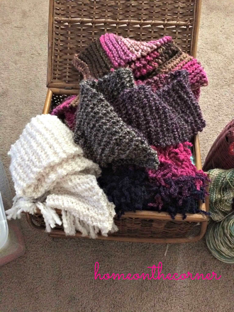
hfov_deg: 48.2
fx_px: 261
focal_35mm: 29
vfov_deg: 61.7
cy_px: 156
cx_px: 117
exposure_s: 1/15
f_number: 2.2
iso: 400
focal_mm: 4.15
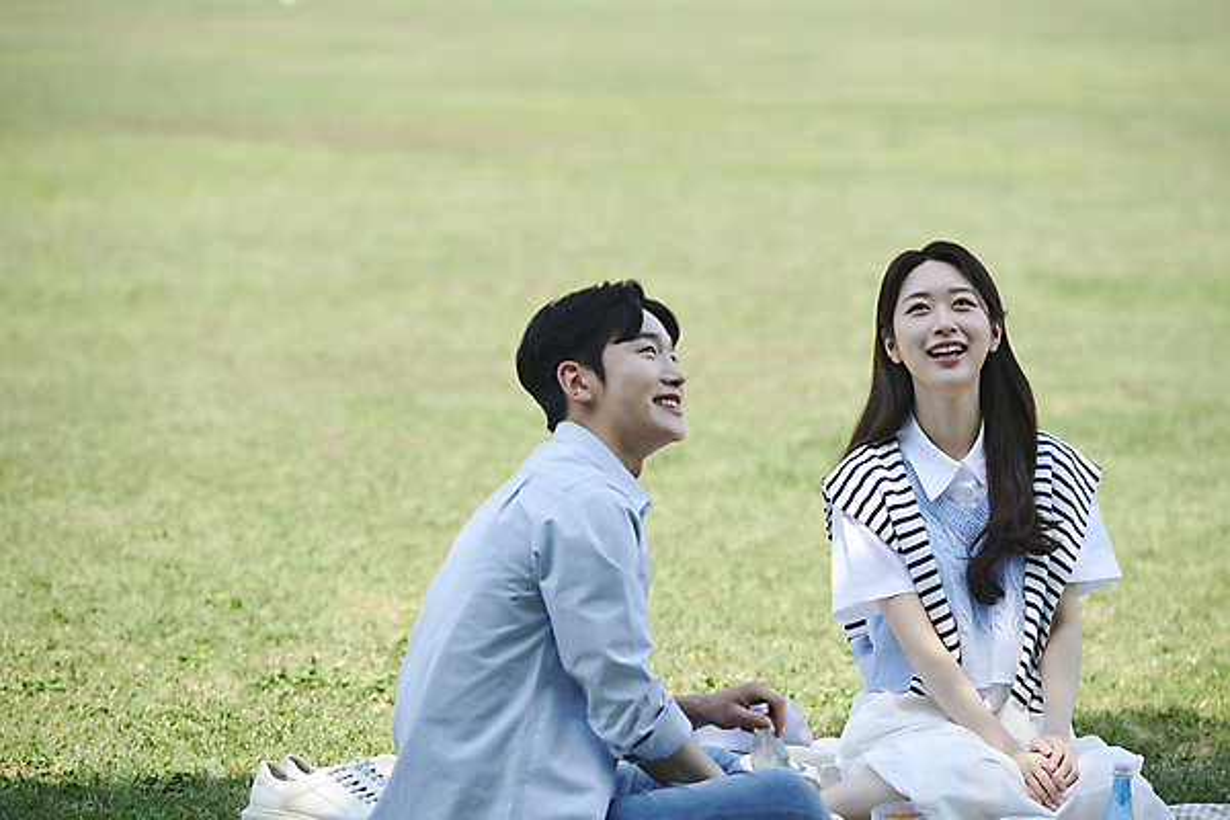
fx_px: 5466
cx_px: 615
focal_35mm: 160
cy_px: 410
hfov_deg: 12.8
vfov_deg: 8.6
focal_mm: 160
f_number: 4
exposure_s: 1/125
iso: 64
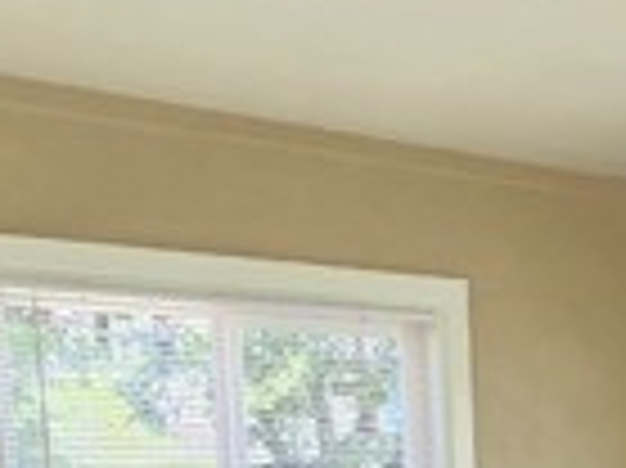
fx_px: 1084
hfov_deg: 27.4
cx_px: 793
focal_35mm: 60
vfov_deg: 22.3
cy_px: 580
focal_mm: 2.2
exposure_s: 1/60
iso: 80
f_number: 2.2
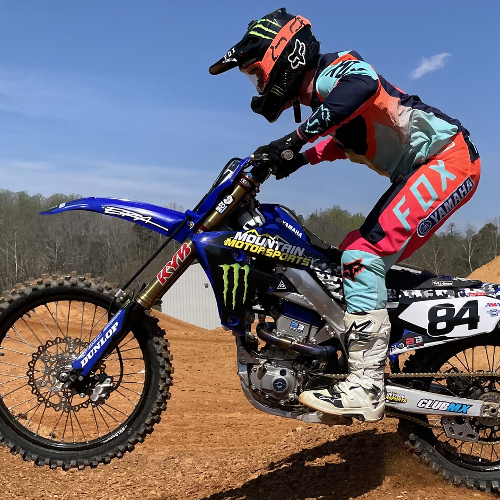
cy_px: 334
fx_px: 850
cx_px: 370
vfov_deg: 32.5
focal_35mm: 52
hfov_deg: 32.2
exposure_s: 1/4000
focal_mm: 4.2
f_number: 1.6
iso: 32
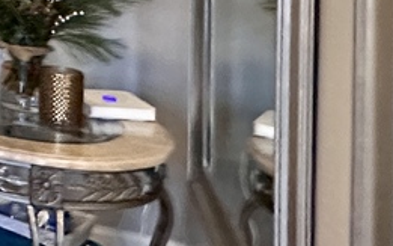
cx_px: -494
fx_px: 878
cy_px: -155
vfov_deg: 14.5
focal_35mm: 82
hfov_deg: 15.9
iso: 800
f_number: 2.2
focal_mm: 2.22
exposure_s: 1/40
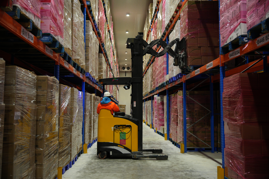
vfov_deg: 36.9
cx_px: 134
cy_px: 90
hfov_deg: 53.1
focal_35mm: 36
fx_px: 269
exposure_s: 1/320
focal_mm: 36
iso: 2000
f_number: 2.8
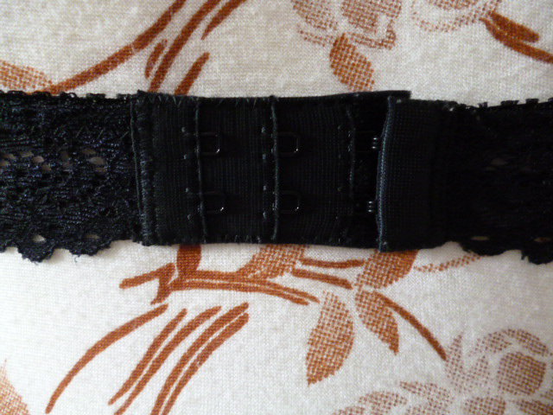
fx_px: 447
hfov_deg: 63.4
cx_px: 276
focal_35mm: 28
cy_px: 208
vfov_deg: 49.7
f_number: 3.1
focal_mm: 5
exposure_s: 1/30
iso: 800
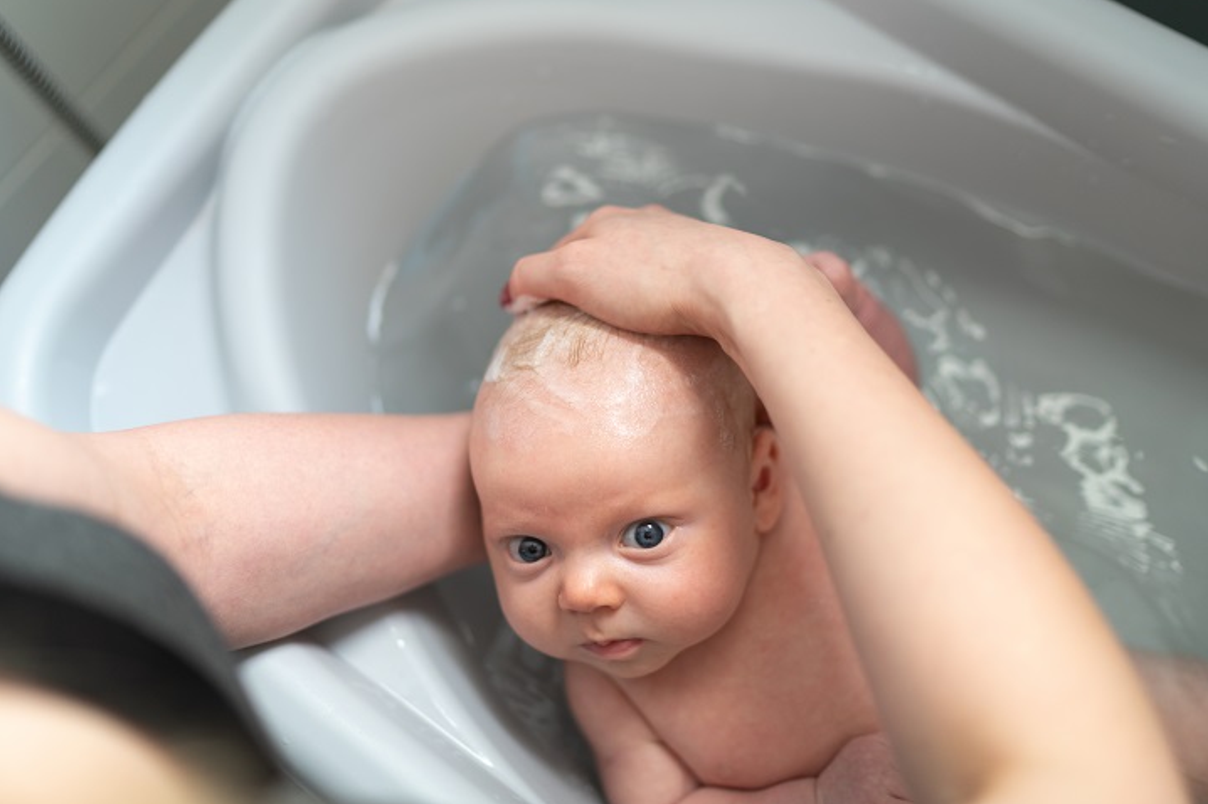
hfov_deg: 49.6
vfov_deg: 34.2
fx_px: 1308
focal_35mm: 39
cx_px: 591
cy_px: 373
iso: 200
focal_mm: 35
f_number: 1.4
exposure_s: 1/200
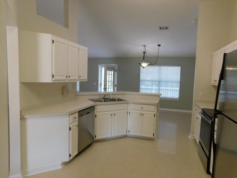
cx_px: 118
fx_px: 157
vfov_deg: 58.9
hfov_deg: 73.9
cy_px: 89
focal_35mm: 23
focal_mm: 4
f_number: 3
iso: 125
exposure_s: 1/50
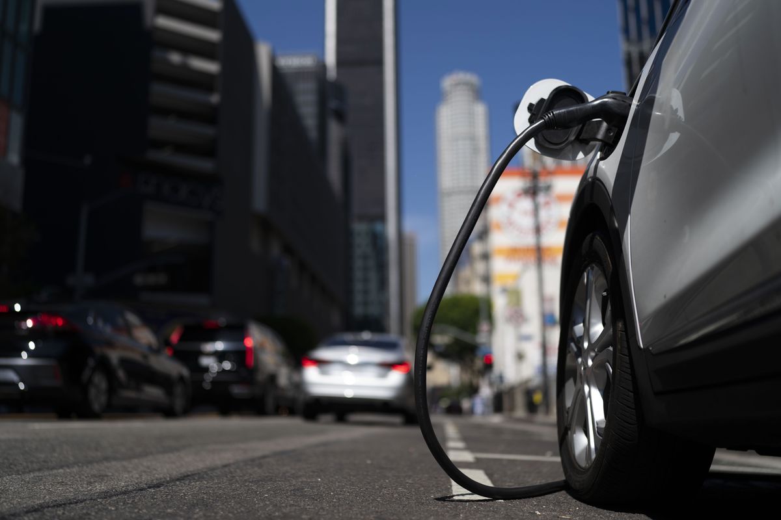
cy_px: 260
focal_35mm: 35
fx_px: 759
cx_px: 390
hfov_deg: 54.4
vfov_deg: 37.9
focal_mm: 35
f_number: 1.4
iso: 50
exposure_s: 1/5000
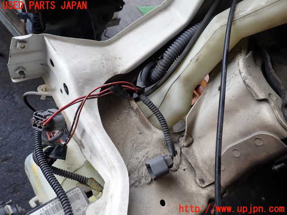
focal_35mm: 25
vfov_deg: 54.9
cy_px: 108
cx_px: 144
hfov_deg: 69.4
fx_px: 207
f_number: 2.8
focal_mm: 4.5
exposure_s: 1/200
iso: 100
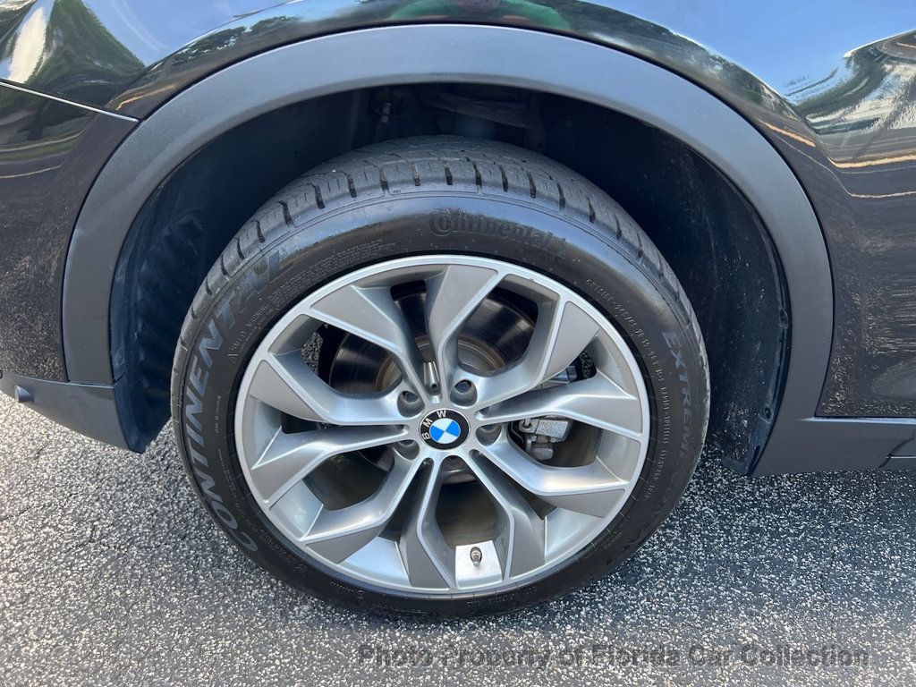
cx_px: 458
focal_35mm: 26
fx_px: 688
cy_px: 344
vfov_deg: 53.1
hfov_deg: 67.3
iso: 50
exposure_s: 1/146
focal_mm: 5.7
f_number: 1.5
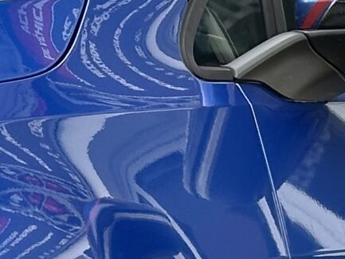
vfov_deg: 5.1
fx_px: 2831
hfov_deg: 6.9
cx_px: -13
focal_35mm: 284
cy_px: 617
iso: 64
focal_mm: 6.86
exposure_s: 1/791
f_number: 1.78
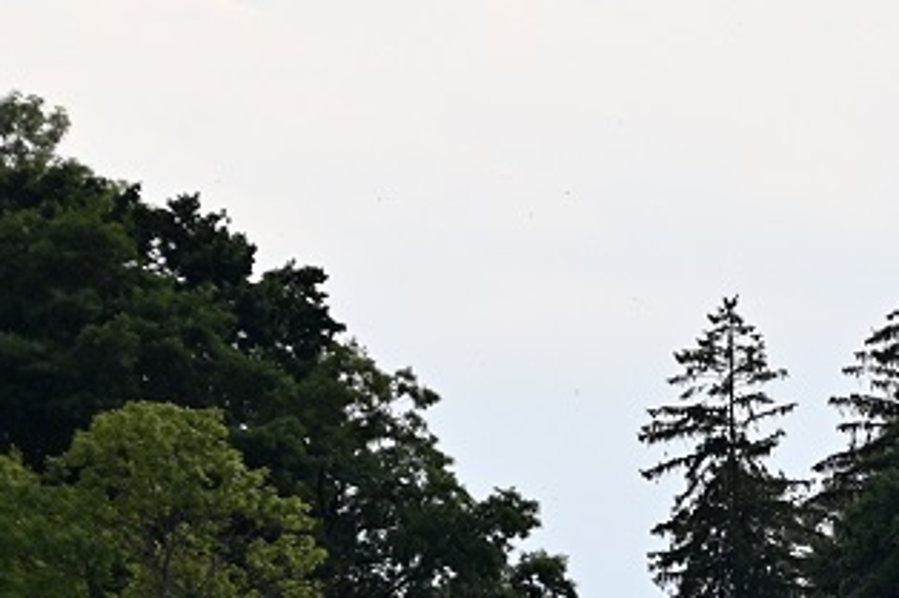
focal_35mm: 908
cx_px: 796
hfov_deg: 2.3
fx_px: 22662
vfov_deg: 1.5
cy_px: 632
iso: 400
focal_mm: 300
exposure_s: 1/1000
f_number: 5.6
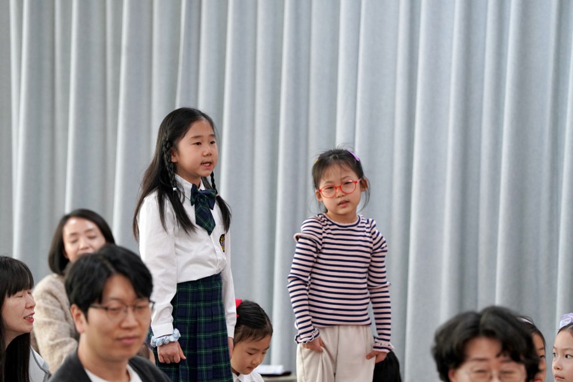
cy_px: 191
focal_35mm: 200
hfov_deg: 10.3
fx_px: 3183
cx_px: 286
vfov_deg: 6.9
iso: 2000
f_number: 4
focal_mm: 200
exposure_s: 1/250
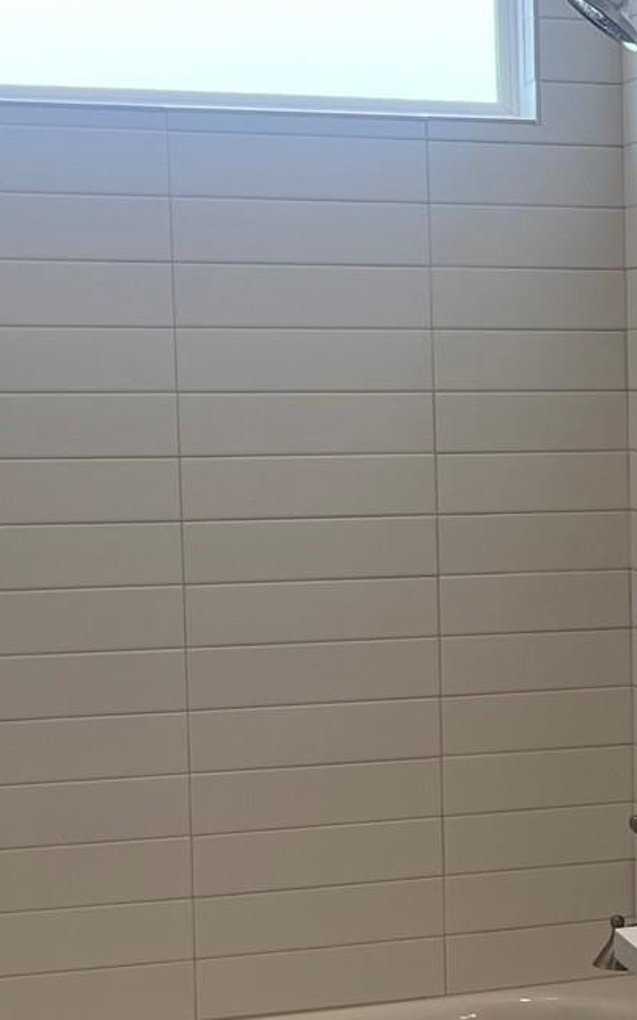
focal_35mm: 87
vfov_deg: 23.8
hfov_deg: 14.3
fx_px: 2419
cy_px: 618
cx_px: 848
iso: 50
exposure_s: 1/313
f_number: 1.5
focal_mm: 5.7
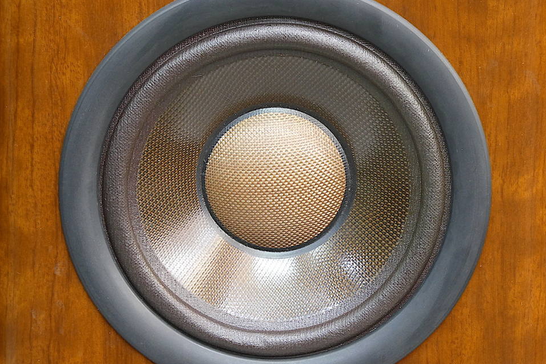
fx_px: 3170
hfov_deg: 9.8
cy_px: 194
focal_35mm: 209
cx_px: 274
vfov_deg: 6.6
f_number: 5.6
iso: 200
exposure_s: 1/4
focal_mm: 35.8
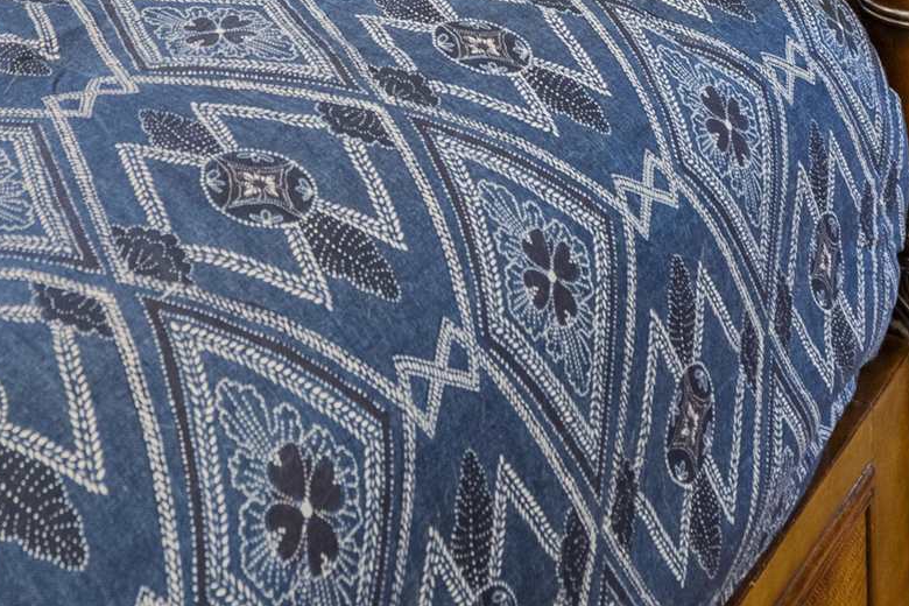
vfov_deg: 17.4
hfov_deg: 31.6
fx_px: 1591
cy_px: -493
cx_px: 283
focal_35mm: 63
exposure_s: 5
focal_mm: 16
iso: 250
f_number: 7.1
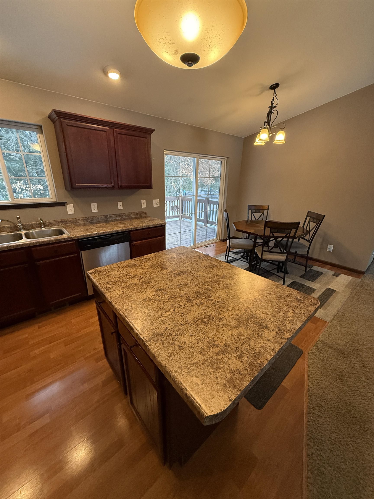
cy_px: 250
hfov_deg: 85.7
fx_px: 202
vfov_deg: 102.1
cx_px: 187
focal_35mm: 14
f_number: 2.2
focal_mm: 2.22
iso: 400
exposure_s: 1/120
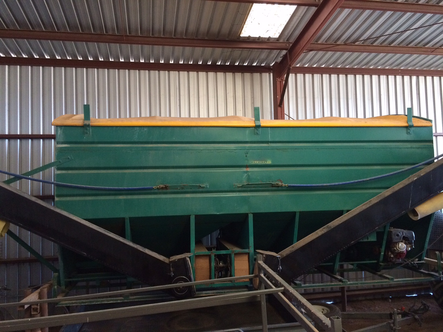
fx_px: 371
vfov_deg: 48.2
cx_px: 222
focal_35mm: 29
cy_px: 166
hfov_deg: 61.7
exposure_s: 1/33
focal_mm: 4.15
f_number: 2.2
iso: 250
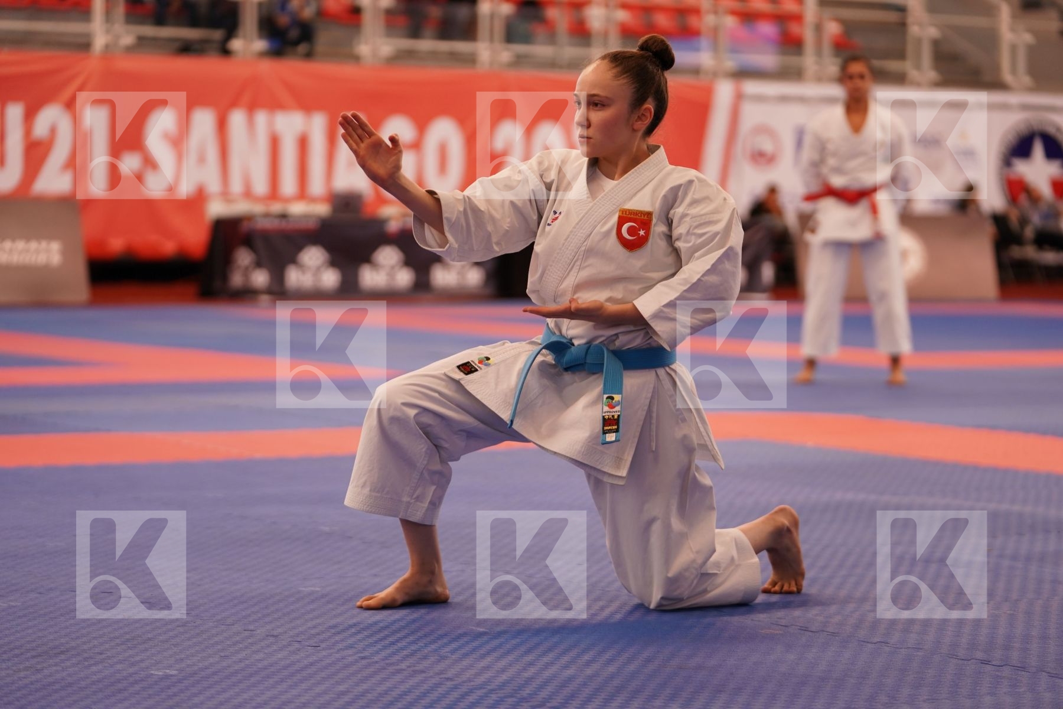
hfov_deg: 20.0
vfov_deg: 13.4
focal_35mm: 102
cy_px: 354
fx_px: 3012
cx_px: 532
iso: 800
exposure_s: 1/500
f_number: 2.8
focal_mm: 102
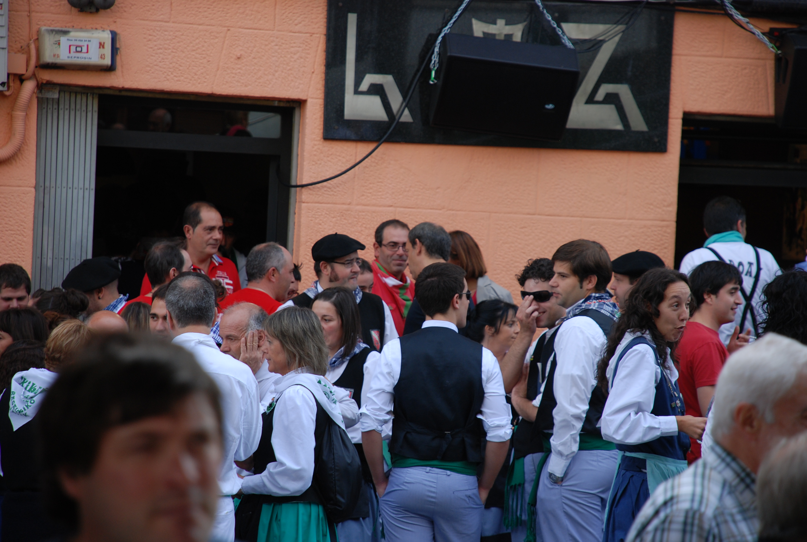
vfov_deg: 6.8
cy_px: 271
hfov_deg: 10.1
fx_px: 4549
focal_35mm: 202
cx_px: 404
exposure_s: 1/125
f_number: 5.6
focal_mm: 135
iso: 200
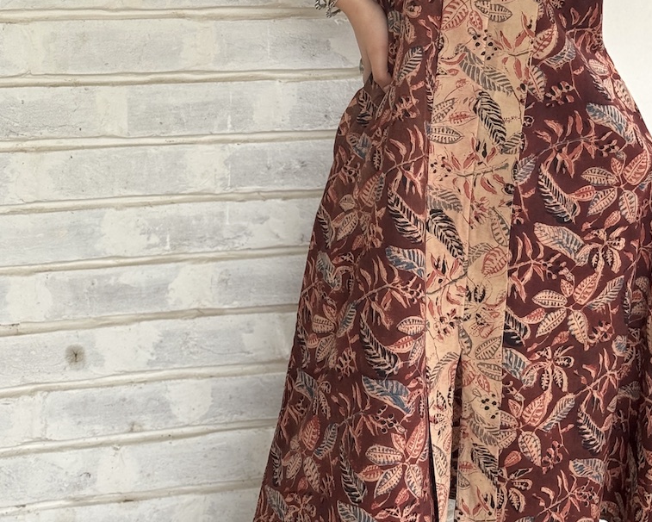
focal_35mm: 88
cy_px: 115
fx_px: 1699
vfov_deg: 17.3
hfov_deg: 21.7
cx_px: 377
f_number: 1.78
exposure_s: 1/213
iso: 64
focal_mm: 6.76
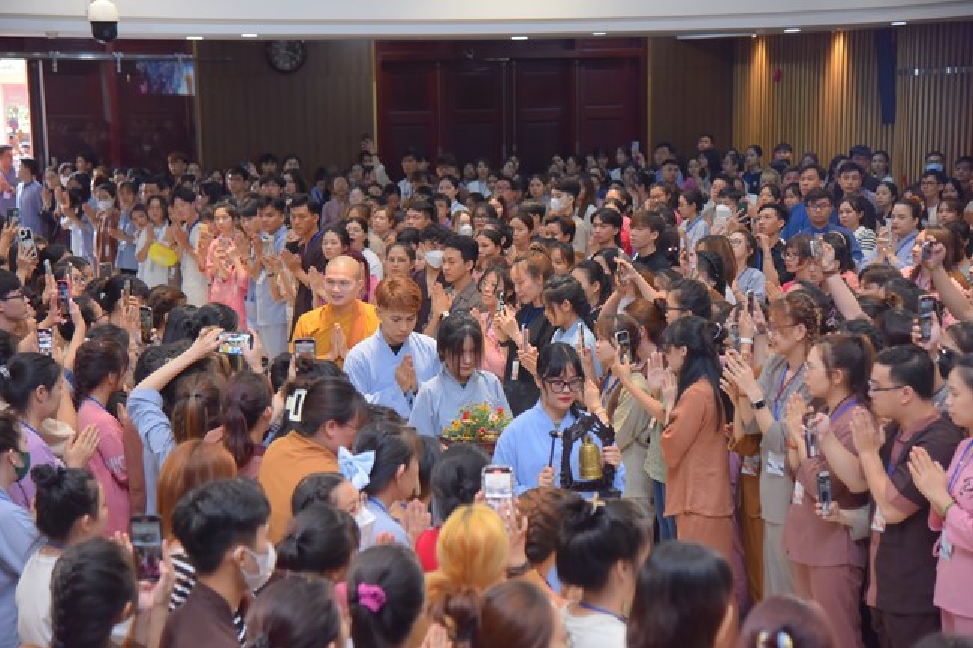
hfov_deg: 27.0
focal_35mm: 75
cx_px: 486
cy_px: 324
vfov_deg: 18.2
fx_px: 2026
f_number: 4.5
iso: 1600
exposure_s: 1/160
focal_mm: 75
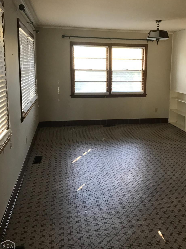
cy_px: 107
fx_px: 244
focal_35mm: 34
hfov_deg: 41.6
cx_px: 111
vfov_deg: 53.8
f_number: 1.8
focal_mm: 3.99
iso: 32
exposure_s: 1/30
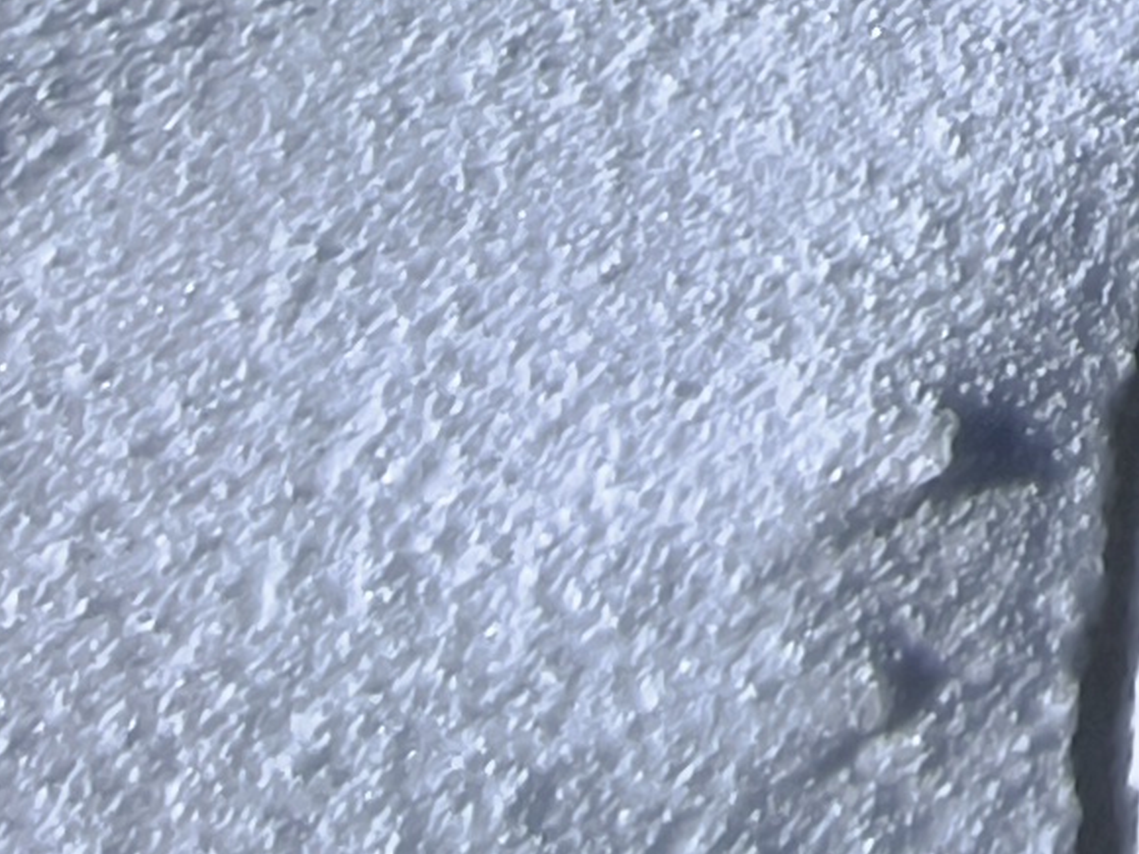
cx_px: 2207
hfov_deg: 16.9
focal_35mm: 90
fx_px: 2961
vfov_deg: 11.8
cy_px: -1455
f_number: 2.2
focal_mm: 1.65
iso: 50
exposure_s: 1/3569
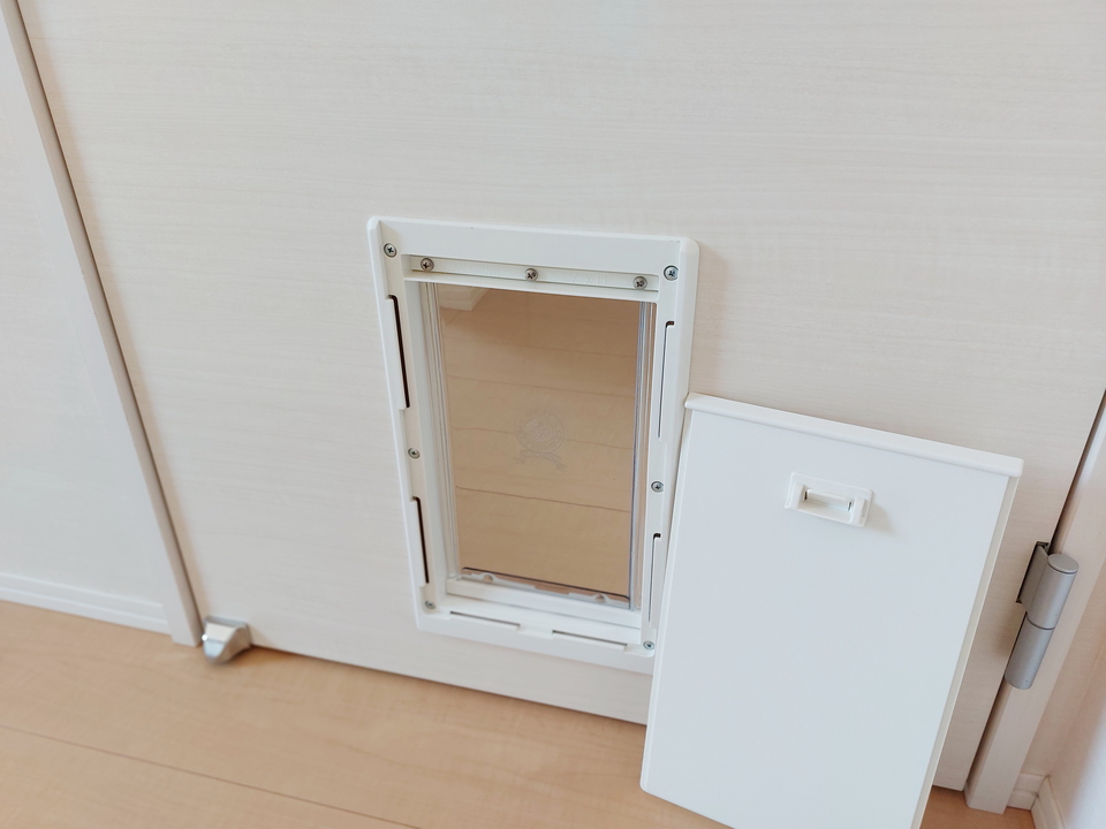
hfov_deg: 71.6
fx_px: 767
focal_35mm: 24
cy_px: 414
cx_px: 553
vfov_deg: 56.8
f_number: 1.8
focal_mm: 5.23
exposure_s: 1/24
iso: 50
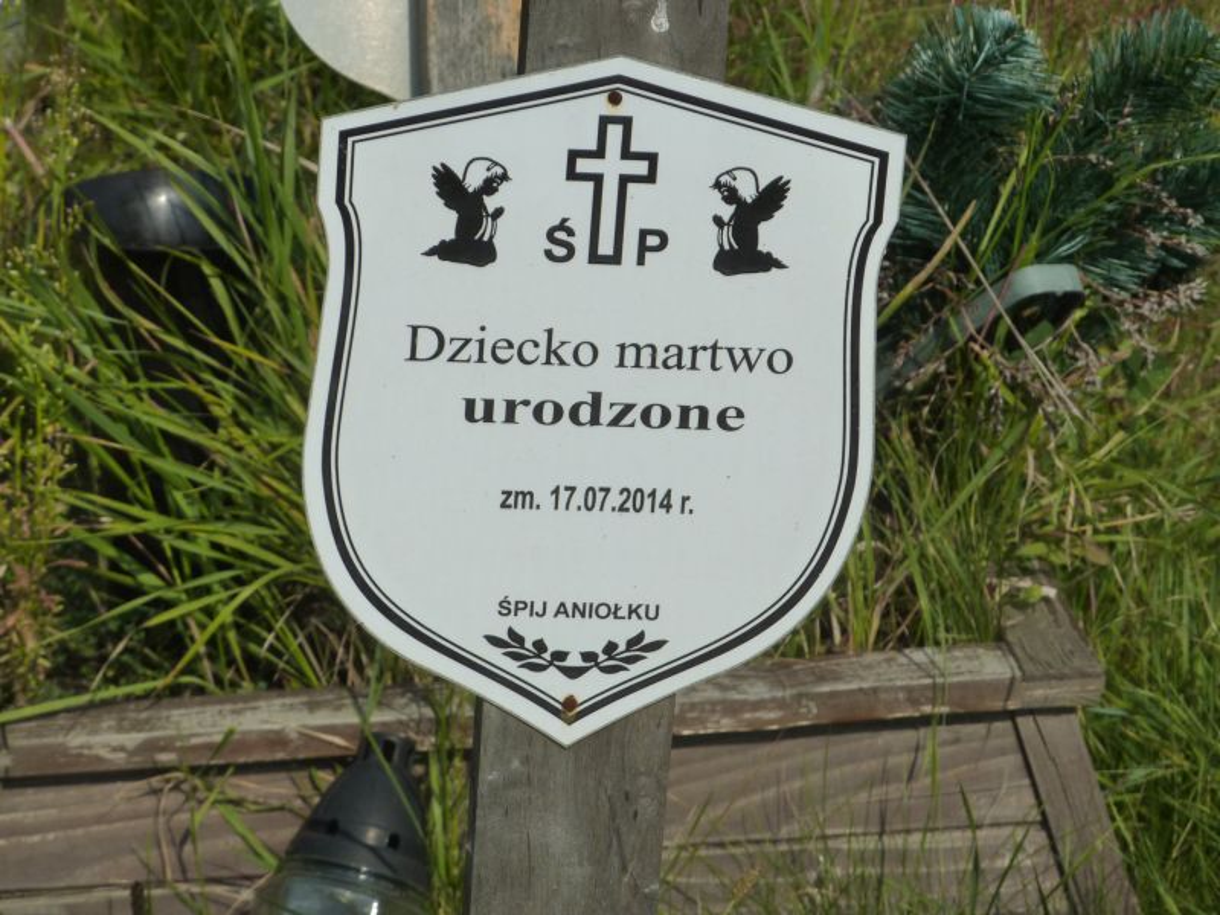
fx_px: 5956
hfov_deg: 11.7
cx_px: 610
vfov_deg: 8.8
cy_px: 458
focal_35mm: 169
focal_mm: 27.8
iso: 125
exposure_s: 1/800
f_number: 5.6
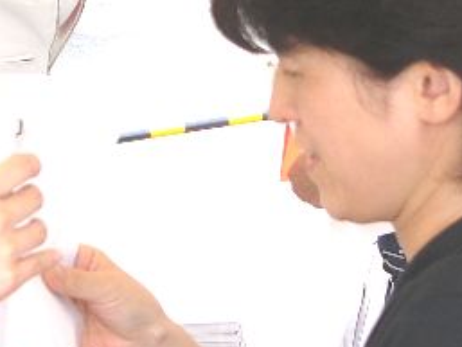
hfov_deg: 10.7
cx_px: 40
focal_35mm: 184
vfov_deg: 8.0
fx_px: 2457
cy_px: -16
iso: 50
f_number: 2.8
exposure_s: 1/160
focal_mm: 12.3
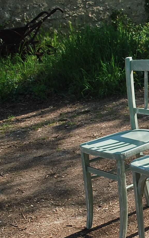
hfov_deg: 12.9
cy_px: 159
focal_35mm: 94
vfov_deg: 22.0
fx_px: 611
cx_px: 243
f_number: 6.3
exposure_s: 1/160
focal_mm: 29
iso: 100
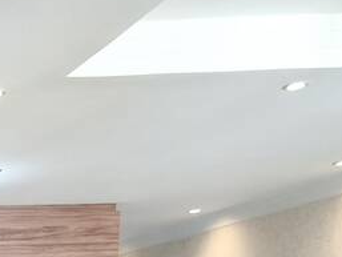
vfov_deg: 14.9
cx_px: -341
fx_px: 830
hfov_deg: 17.1
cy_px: 486
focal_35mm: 84
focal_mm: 1.91
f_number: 2.2
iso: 200
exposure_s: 1/40
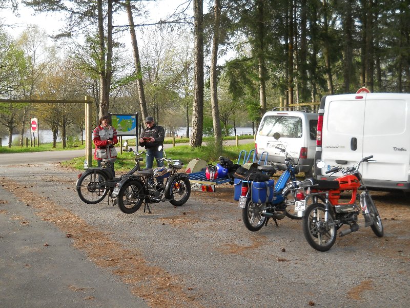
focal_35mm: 41
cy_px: 154
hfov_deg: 45.8
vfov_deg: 35.1
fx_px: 486
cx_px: 205
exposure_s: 1/160
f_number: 3.1
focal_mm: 6.72
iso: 80
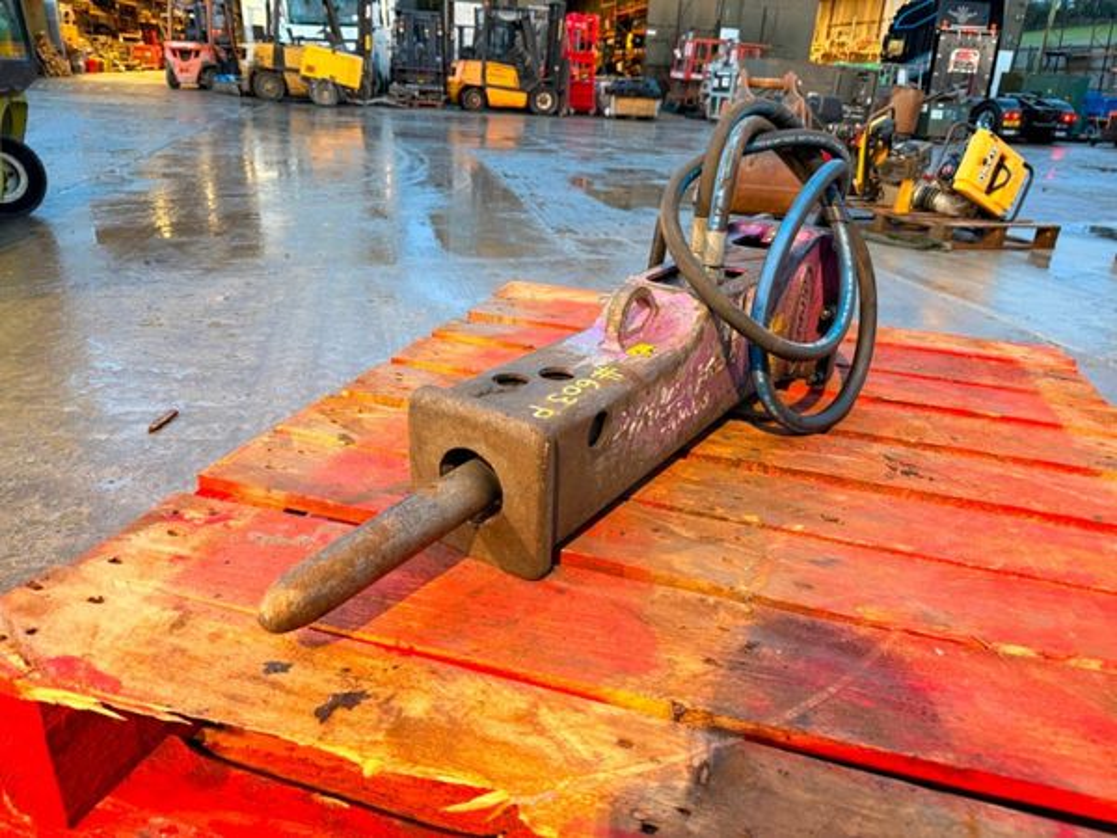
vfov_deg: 56.8
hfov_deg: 71.6
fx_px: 774
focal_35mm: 24
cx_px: 558
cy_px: 419
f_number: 1.78
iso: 320
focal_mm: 6.76
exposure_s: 1/50
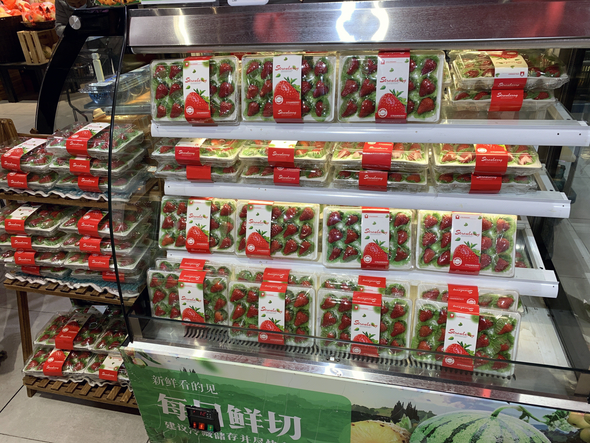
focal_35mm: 26
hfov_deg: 67.3
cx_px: 295
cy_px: 222
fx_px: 443
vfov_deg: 53.1
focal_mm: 4.25
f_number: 1.8
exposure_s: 1/100
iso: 32
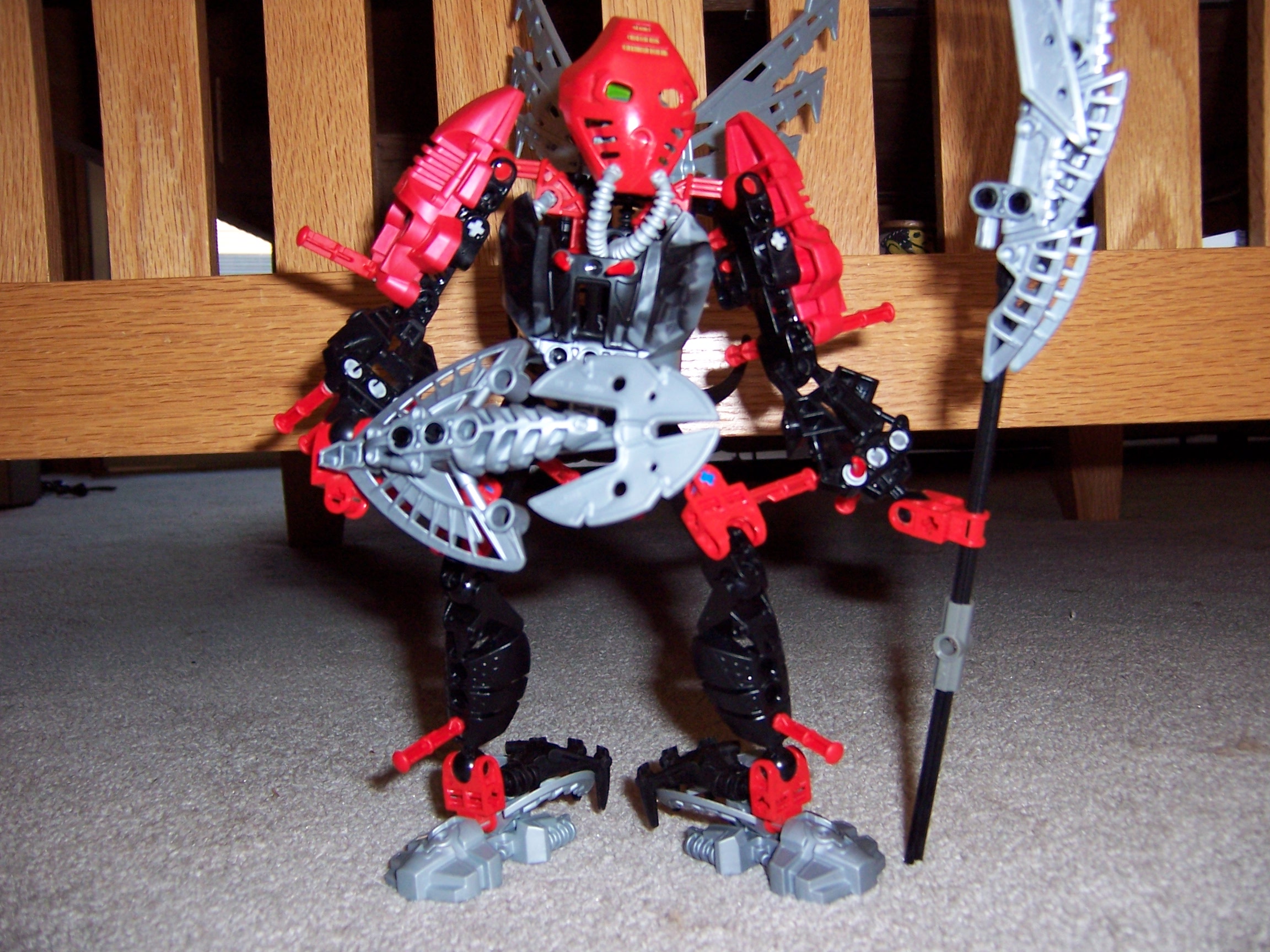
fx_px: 1211
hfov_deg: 55.4
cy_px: 476
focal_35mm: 33
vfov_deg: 42.9
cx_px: 635
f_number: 2.8
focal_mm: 5.5
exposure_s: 1/60
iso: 140
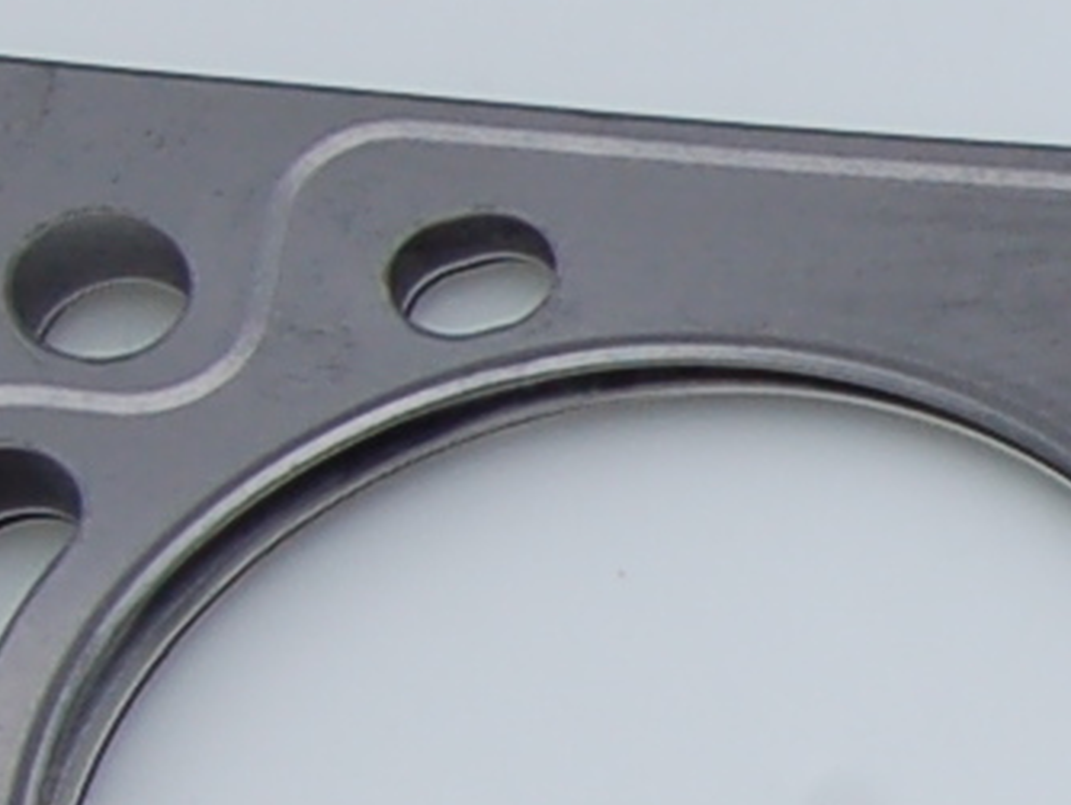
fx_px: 12044
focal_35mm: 389
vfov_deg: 3.8
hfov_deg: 4.7
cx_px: 3841
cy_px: 1026
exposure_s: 1/400
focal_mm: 30
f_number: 10
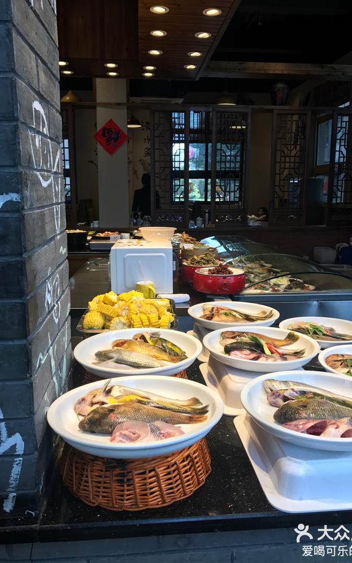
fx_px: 461
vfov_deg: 62.9
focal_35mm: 30
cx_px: 180
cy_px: 283
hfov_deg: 41.8
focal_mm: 3.99
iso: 25
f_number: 1.8
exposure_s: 1/100
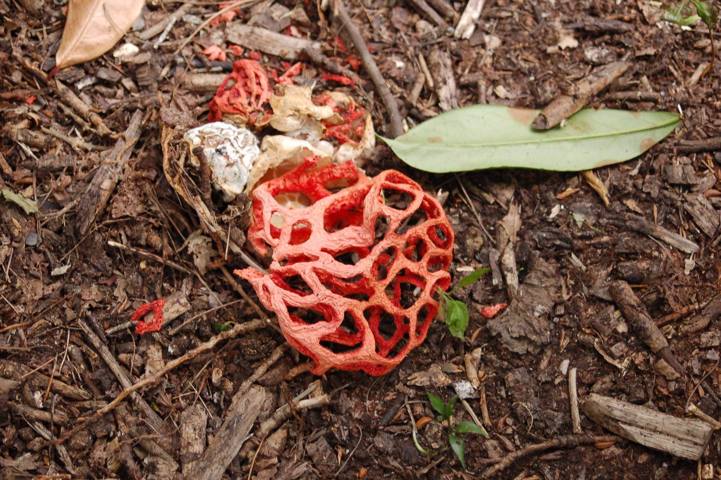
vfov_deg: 12.9
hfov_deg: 19.3
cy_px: 240
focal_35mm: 106
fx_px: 2123
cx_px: 363
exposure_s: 1/160
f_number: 4.5
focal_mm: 70
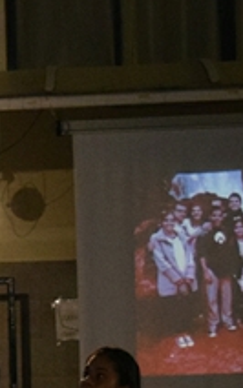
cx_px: -329
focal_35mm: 193
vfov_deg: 10.8
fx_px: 2051
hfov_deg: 6.5
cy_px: 336
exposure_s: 1/400
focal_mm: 27
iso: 3200
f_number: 4
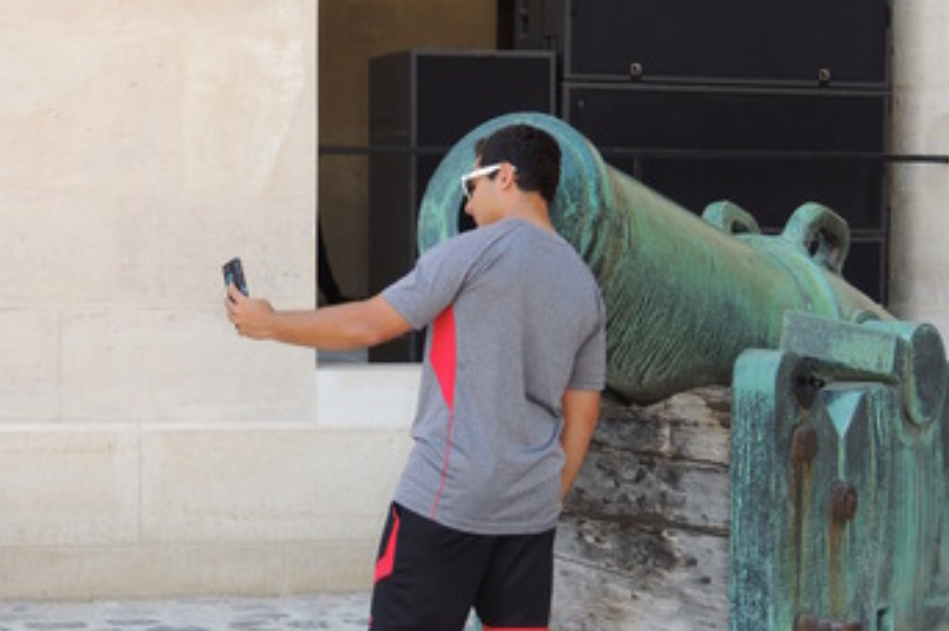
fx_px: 2686
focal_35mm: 102
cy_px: 302
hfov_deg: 20.0
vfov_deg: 13.4
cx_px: 468
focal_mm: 12.4
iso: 100
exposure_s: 1/100
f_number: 3.9
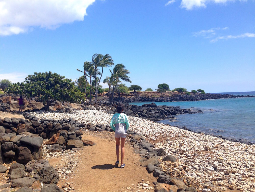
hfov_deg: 55.4
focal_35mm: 33
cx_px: 128
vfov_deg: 42.9
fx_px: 243
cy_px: 96
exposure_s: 1/1642
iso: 50
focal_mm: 4.12
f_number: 2.4
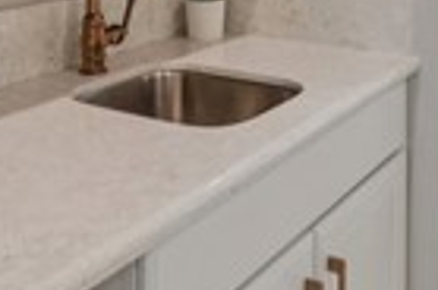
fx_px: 728
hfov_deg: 33.3
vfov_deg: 19.9
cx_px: 280
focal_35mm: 60
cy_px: -129
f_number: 10
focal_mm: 13
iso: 400
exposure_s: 1/15
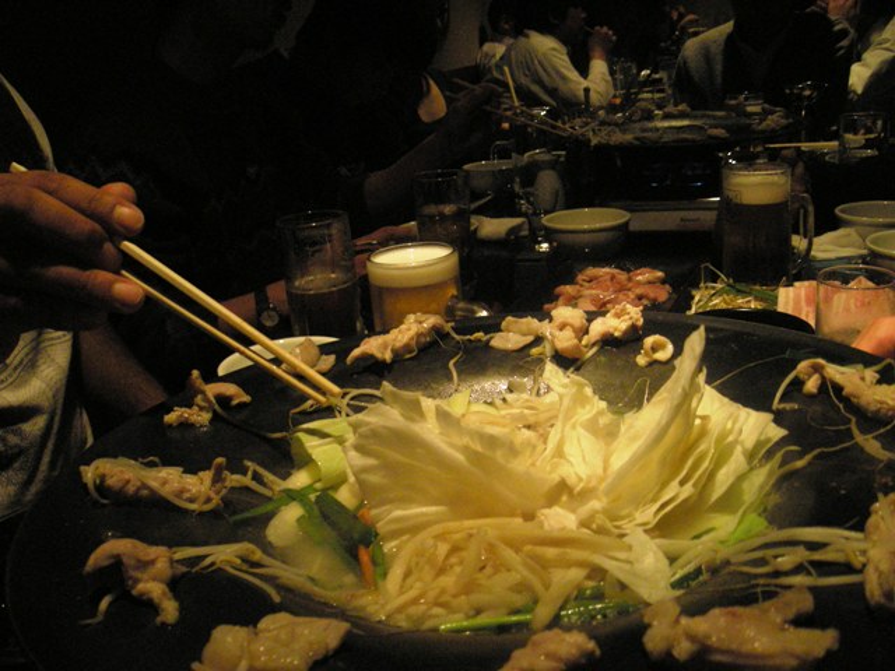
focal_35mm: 35
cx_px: 448
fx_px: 905
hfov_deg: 52.6
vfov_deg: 40.7
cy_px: 336
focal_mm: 5.7
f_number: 2.8
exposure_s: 1/62.3
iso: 318
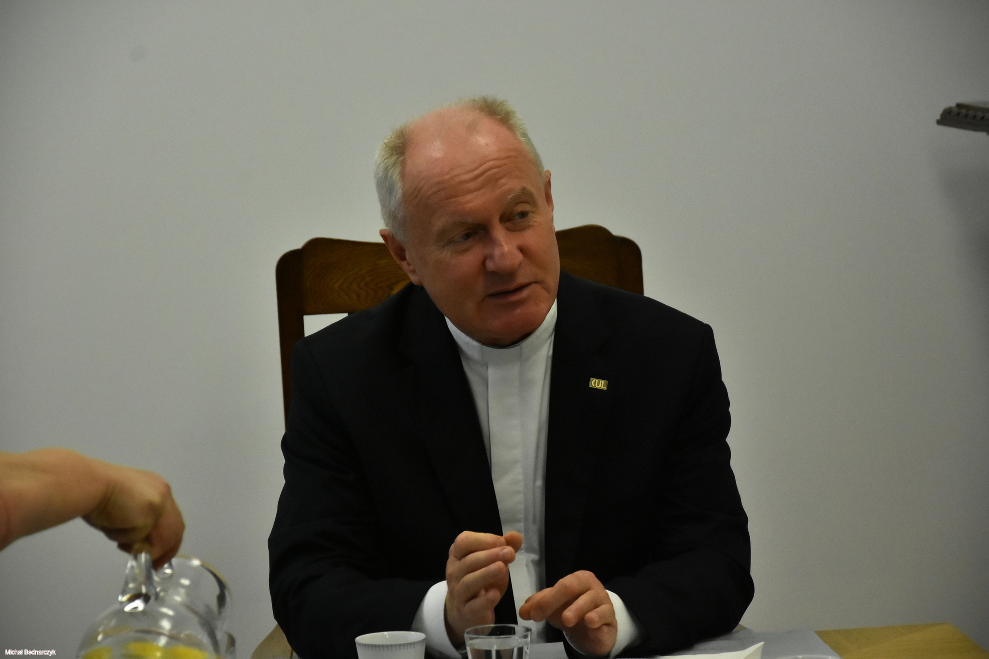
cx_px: 494
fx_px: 4327
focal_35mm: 158
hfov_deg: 13.0
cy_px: 330
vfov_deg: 8.7
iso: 3200
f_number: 5.6
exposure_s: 1/500
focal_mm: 105
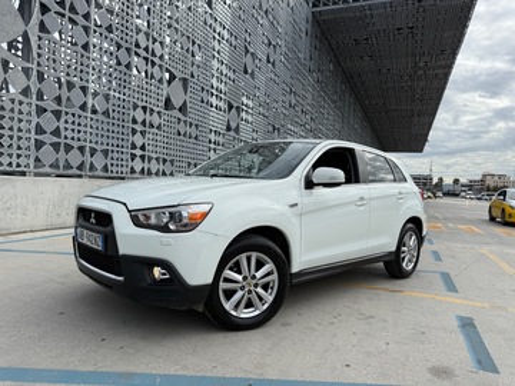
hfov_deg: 71.6
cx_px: 258
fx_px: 357
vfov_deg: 56.8
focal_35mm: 24
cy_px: 193
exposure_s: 1/3279
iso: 80
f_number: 1.78
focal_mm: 6.76
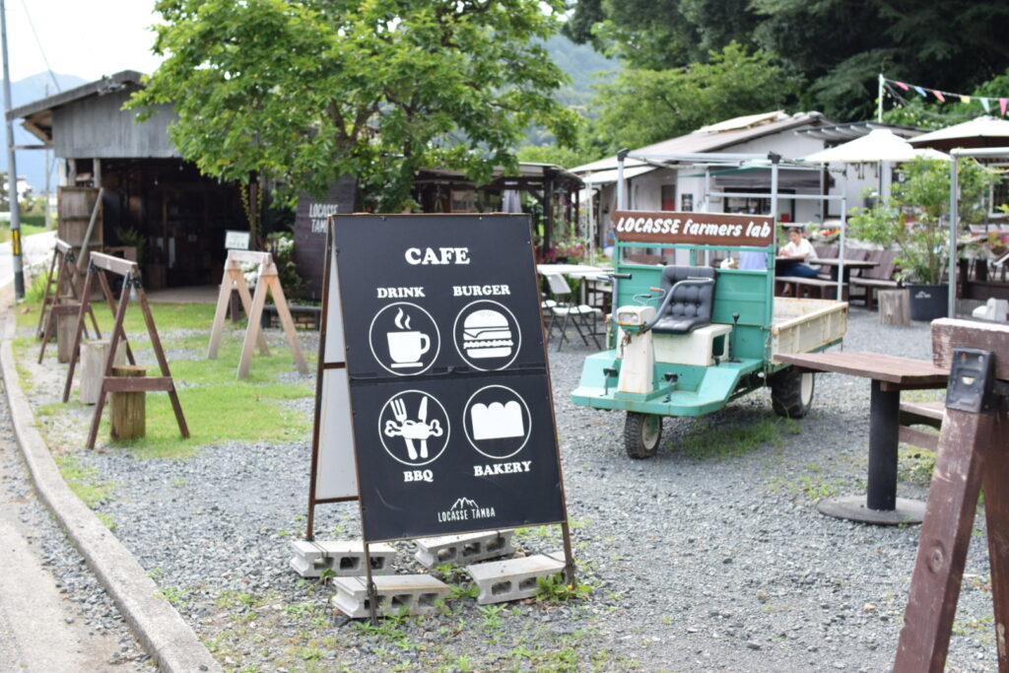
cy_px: 336
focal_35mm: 45
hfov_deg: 43.6
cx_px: 504
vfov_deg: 29.9
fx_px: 1261
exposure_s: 1/2500
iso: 1000
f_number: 4
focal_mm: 30
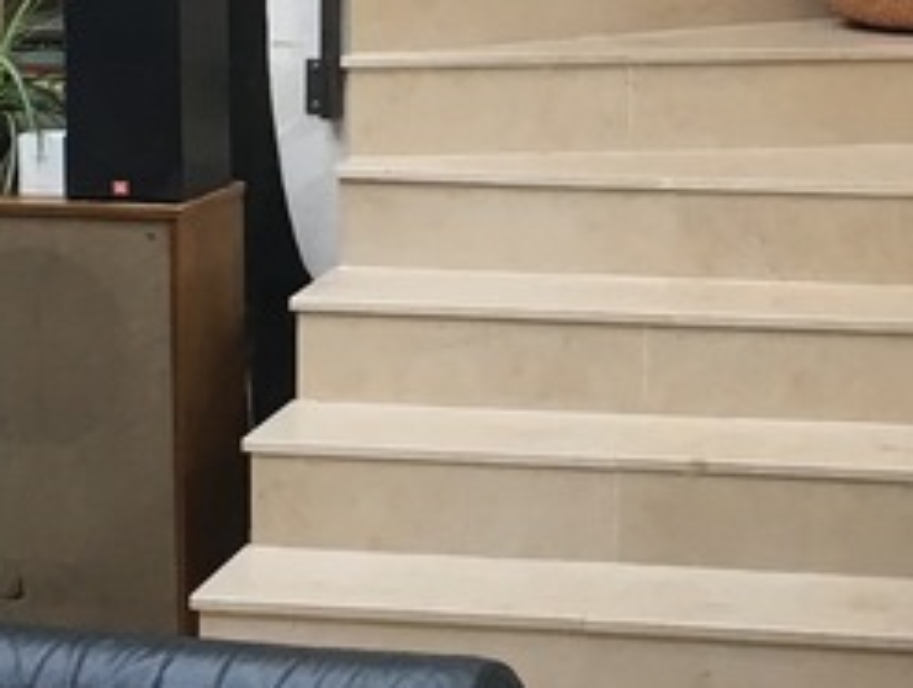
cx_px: 440
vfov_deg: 12.3
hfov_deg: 16.4
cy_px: 55
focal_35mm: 120
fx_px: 3170
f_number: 2.2
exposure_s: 1/33
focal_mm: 4.15
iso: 80
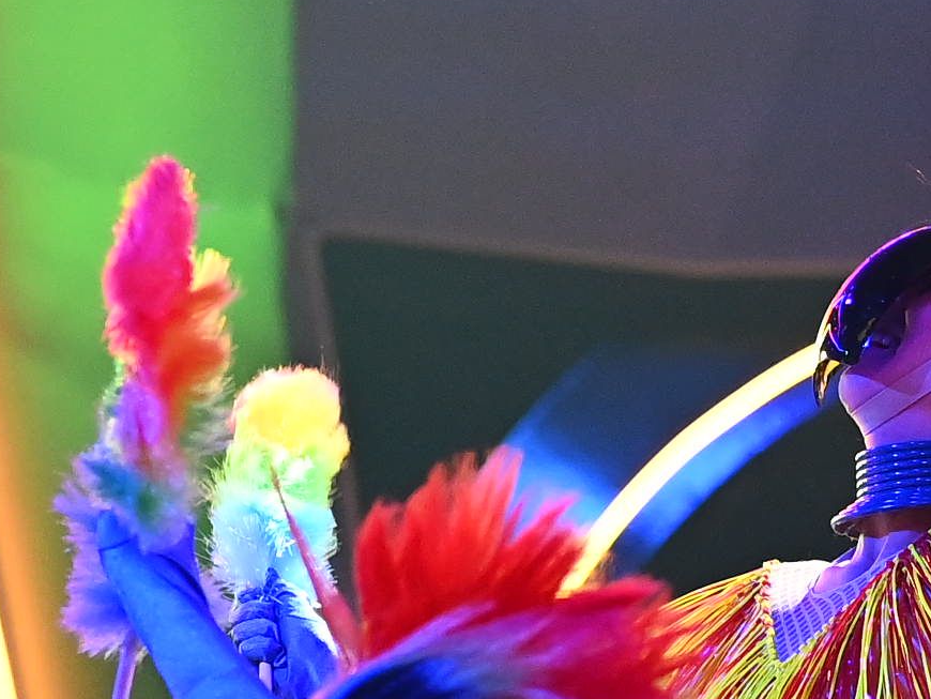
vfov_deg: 4.6
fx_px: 8690
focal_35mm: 323
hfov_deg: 6.1
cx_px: -479
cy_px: 896
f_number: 2.8
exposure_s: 1/500
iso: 3200
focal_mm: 70
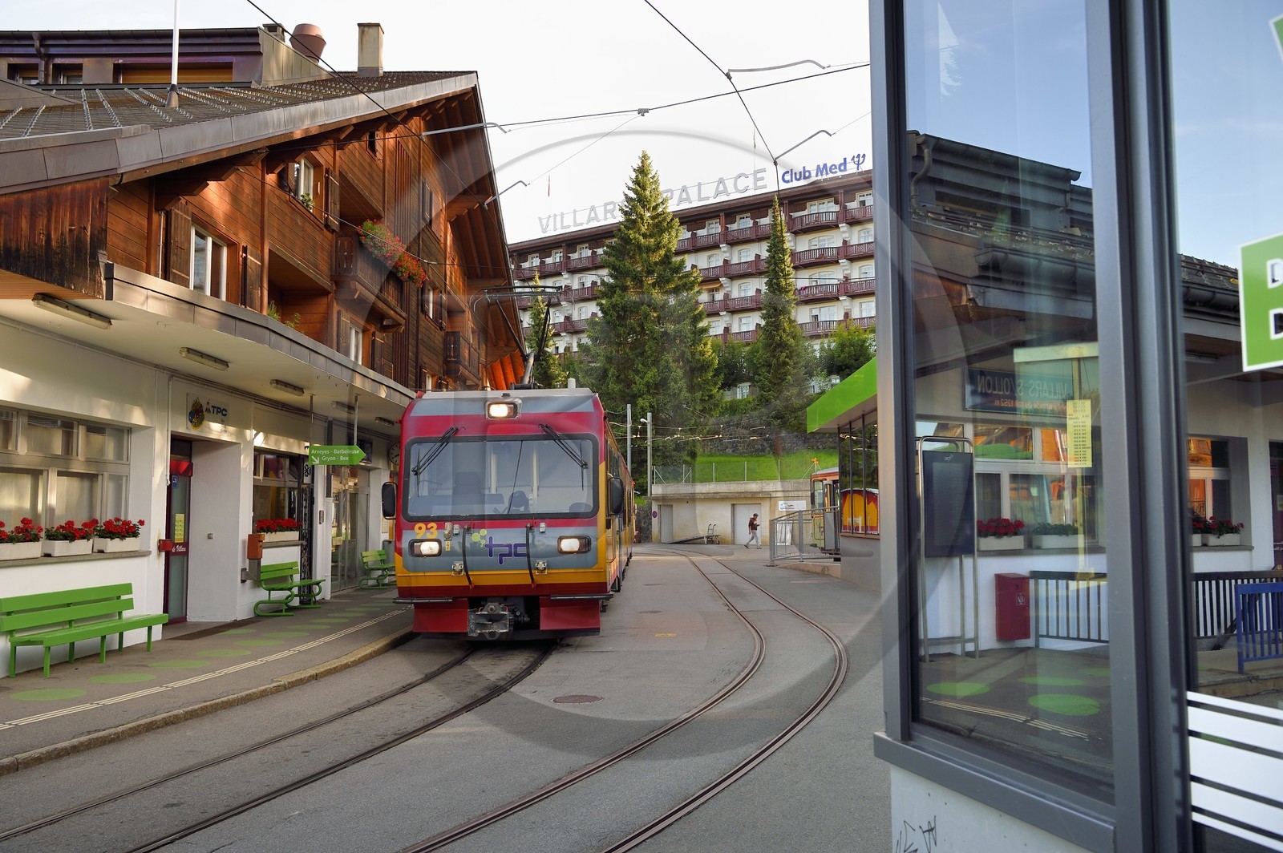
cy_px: 426
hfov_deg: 58.8
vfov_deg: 41.0
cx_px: 642
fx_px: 1139
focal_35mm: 32
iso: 200
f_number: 9
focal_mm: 32
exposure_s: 1/60
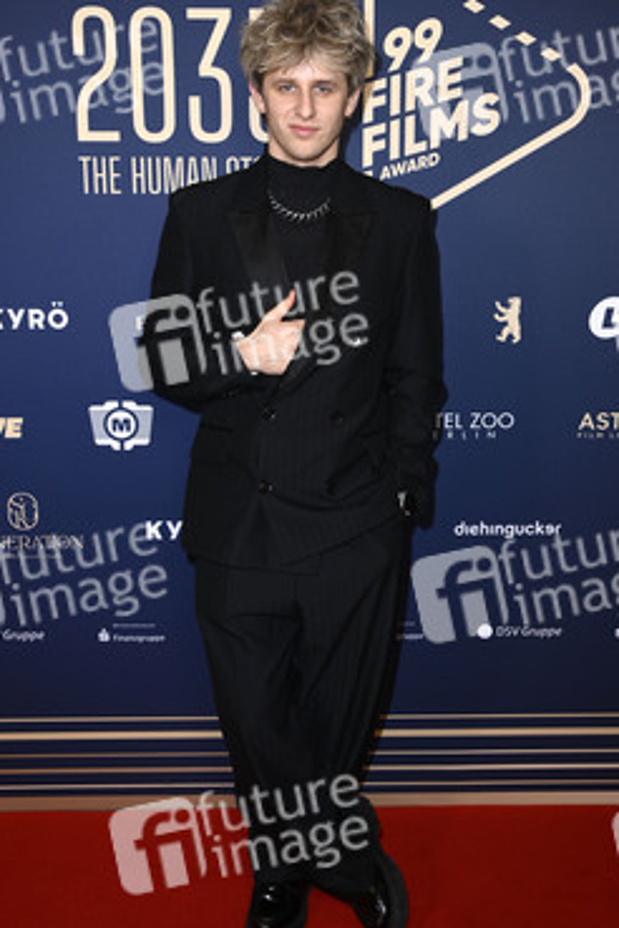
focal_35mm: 39
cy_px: 458
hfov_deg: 34.2
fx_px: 1006
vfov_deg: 49.6
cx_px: 312
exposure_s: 1/250
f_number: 5.6
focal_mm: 36
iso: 400
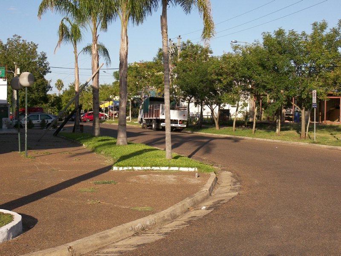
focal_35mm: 62
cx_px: 170
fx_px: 611
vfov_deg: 23.7
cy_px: 128
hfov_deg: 31.2
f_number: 3.6
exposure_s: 1/1000
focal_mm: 13
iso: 100
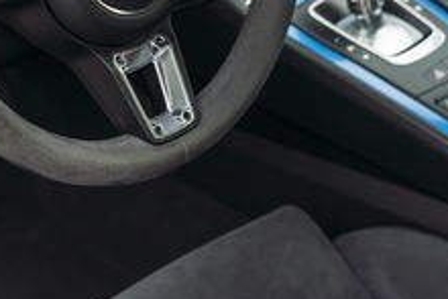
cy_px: -65
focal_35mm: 122
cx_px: 136
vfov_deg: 11.0
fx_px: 1519
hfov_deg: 16.7
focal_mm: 35
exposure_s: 1/320
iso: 200
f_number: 2.5
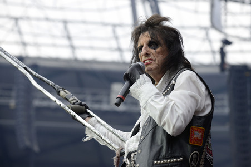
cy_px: 84
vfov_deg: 11.4
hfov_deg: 17.1
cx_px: 126
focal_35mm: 120
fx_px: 836
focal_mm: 120
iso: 320
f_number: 5
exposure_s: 1/800
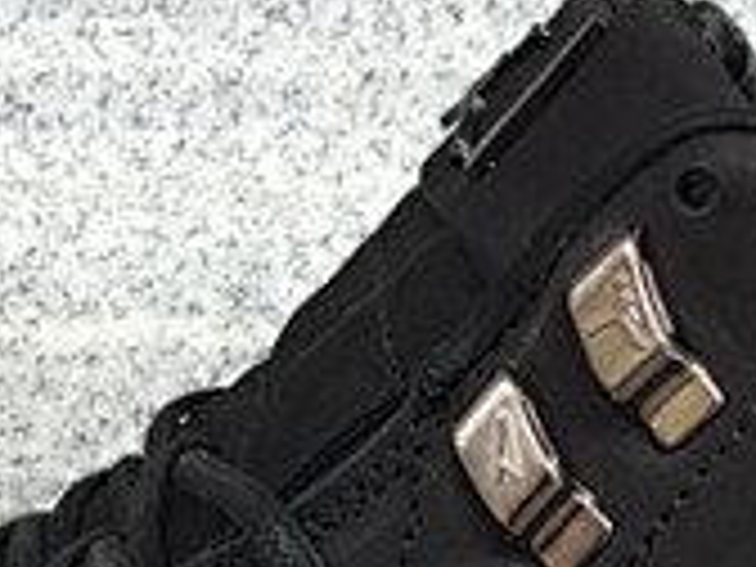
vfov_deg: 9.4
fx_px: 3232
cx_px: 284
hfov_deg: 13.3
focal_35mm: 148
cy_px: 1125
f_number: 2.4
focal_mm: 3.3
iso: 25
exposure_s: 1/119
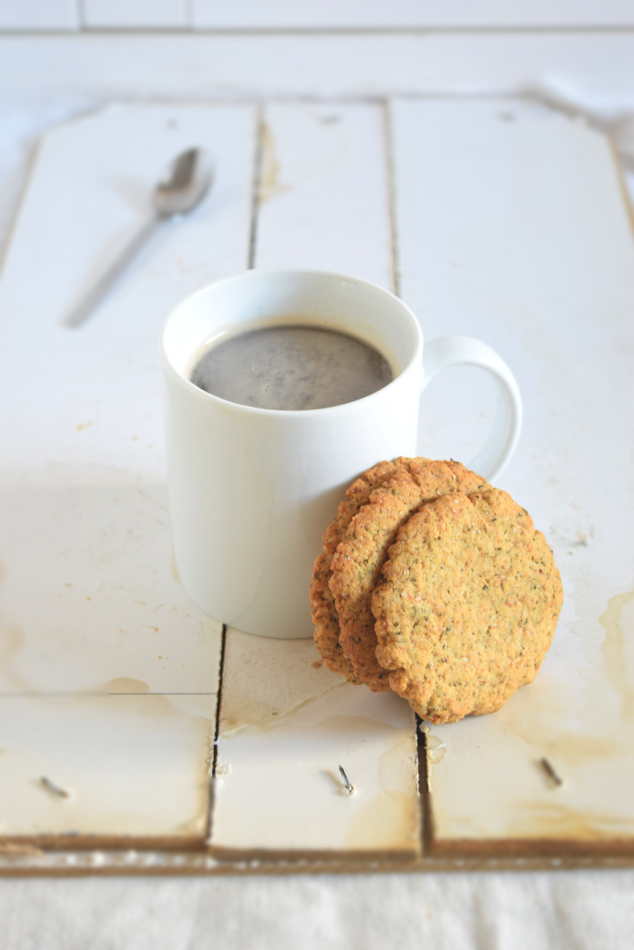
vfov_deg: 33.4
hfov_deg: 22.6
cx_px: 317
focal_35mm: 60
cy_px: 475
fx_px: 1585
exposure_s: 1/5
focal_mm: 40
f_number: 5
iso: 100
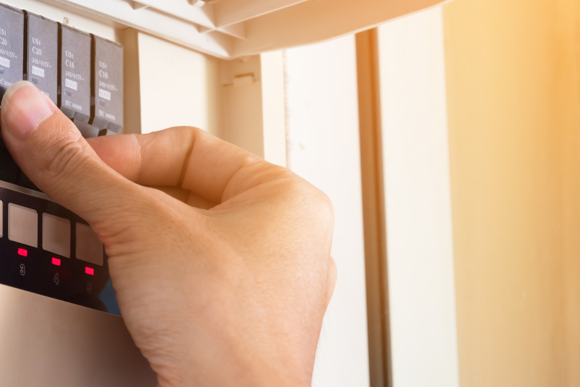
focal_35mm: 336
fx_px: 5413
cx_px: 104
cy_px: 119
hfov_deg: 6.1
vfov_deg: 4.1
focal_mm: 135
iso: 200
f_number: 10
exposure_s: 1.1
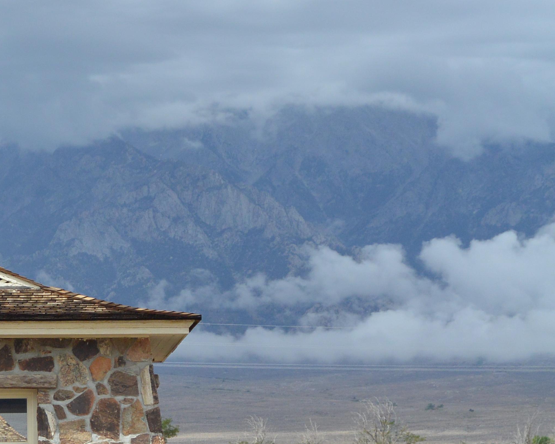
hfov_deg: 12.0
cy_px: 281
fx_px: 2595
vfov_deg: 9.8
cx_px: -55
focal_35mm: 158
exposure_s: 1/500
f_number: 5.6
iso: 200
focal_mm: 27.5
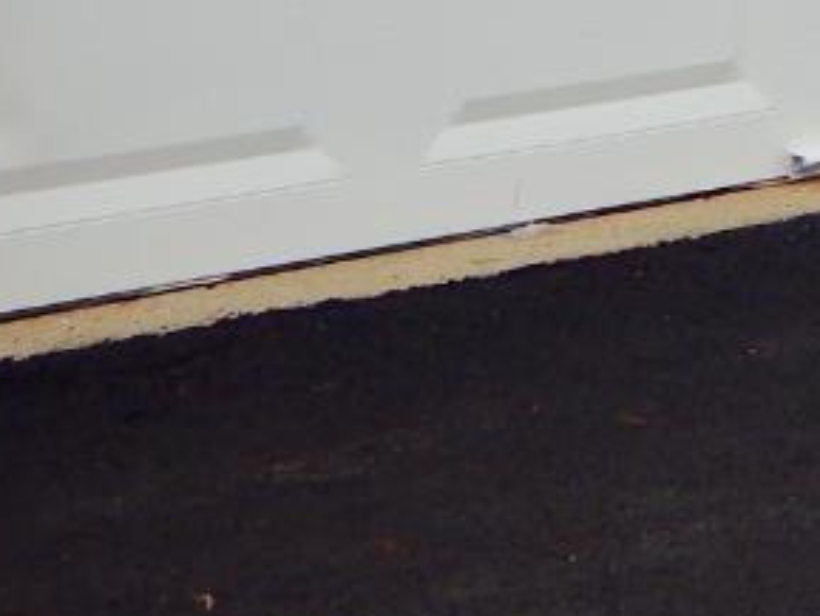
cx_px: 1867
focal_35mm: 223
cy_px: -836
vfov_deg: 6.4
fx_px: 5285
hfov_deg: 8.3
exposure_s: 1/320
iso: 125
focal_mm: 7.7
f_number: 3.6
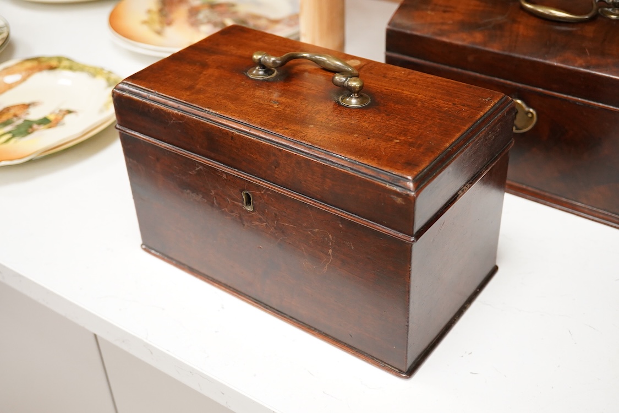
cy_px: 206
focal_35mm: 45
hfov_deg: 43.6
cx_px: 310
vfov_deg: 29.9
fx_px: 774
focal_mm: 30
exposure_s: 1/160
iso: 2500
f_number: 7.1
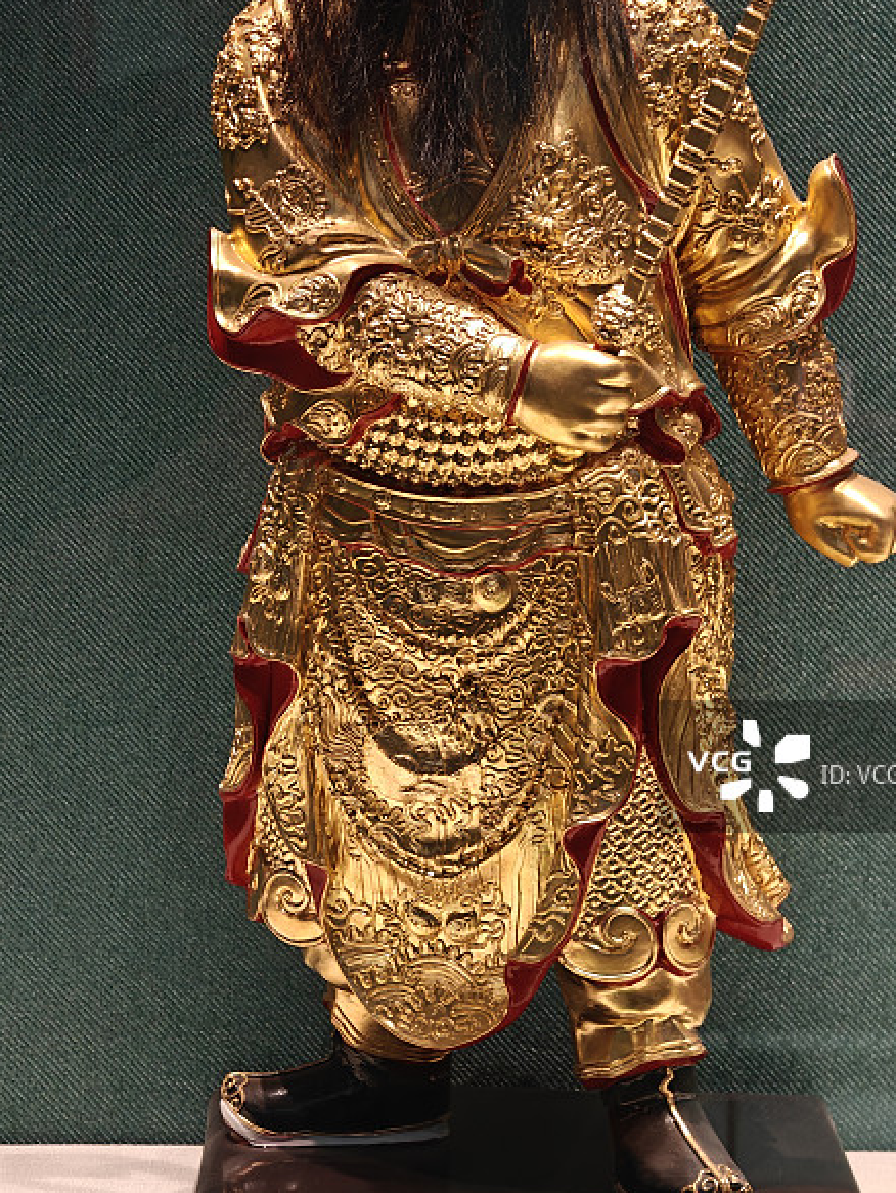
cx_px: 498
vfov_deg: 20.3
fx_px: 3310
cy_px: 383
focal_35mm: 96
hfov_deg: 15.4
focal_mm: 13.3
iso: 500
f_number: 2.6
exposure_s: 1/50
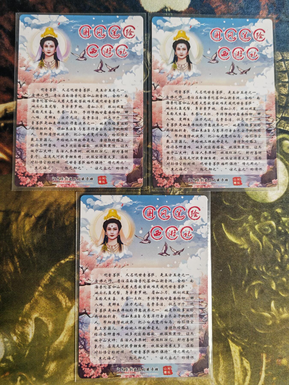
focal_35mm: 27
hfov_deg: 51.4
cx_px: 144
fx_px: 301
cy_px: 192
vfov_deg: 65.3
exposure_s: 1/100
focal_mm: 5.53
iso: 250
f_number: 1.8
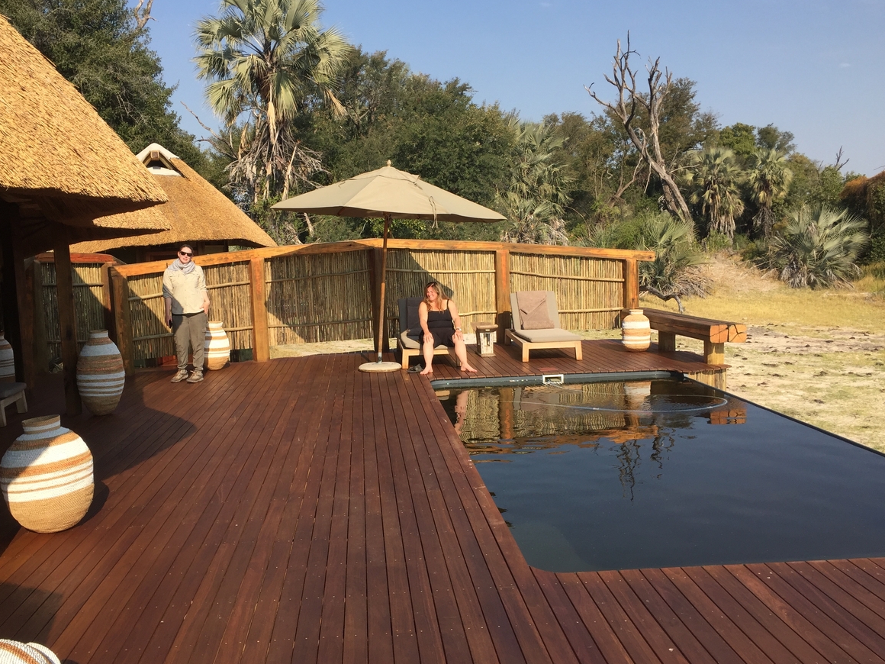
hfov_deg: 56.8
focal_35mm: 32
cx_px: 410
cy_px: 338
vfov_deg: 44.2
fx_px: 818
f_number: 2.2
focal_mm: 4.15
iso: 32
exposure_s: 1/1319
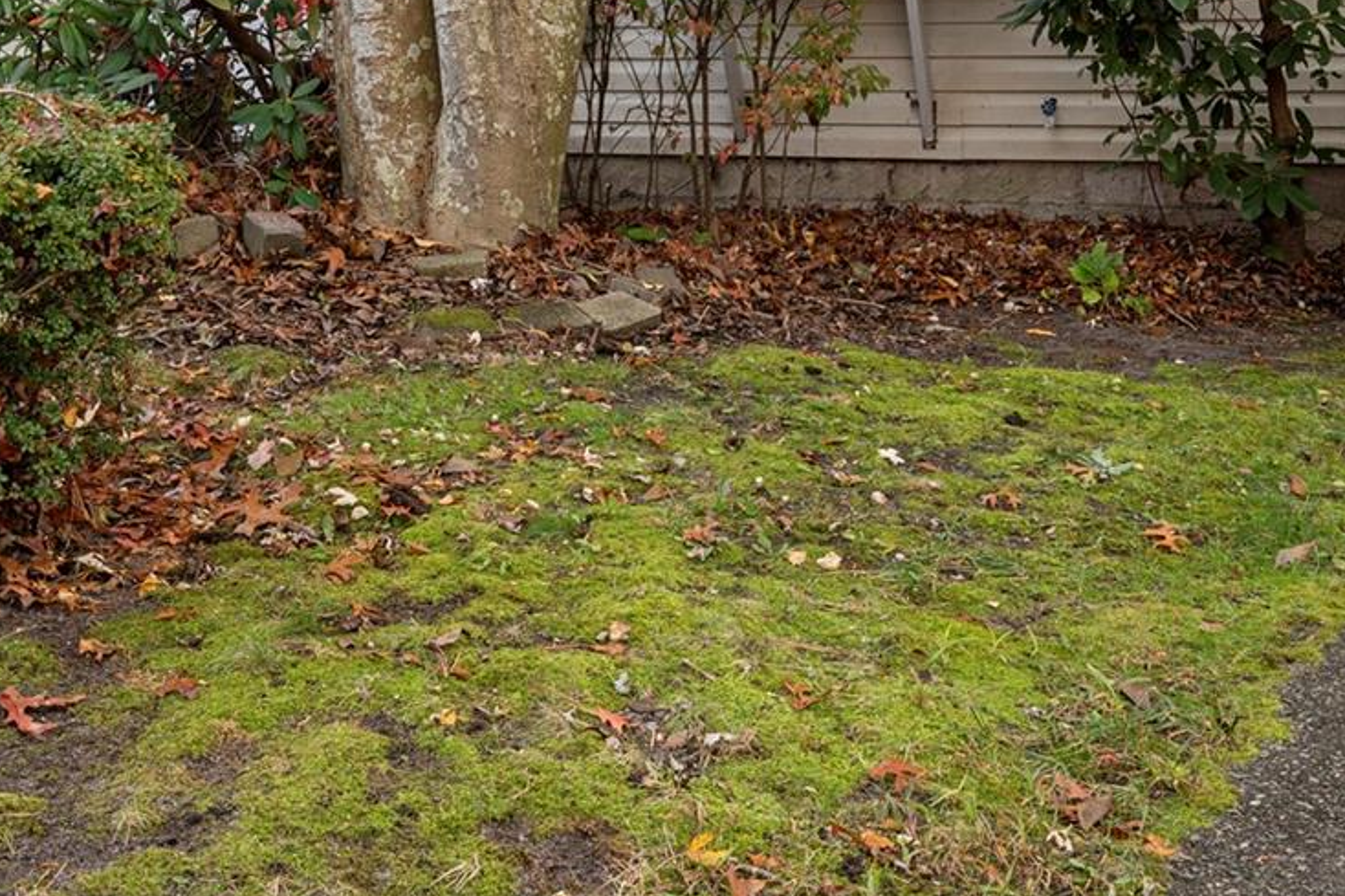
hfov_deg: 37.5
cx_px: 616
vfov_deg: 24.7
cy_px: 83
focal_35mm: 53
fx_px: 1980
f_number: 11
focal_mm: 19
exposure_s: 1/5
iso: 100
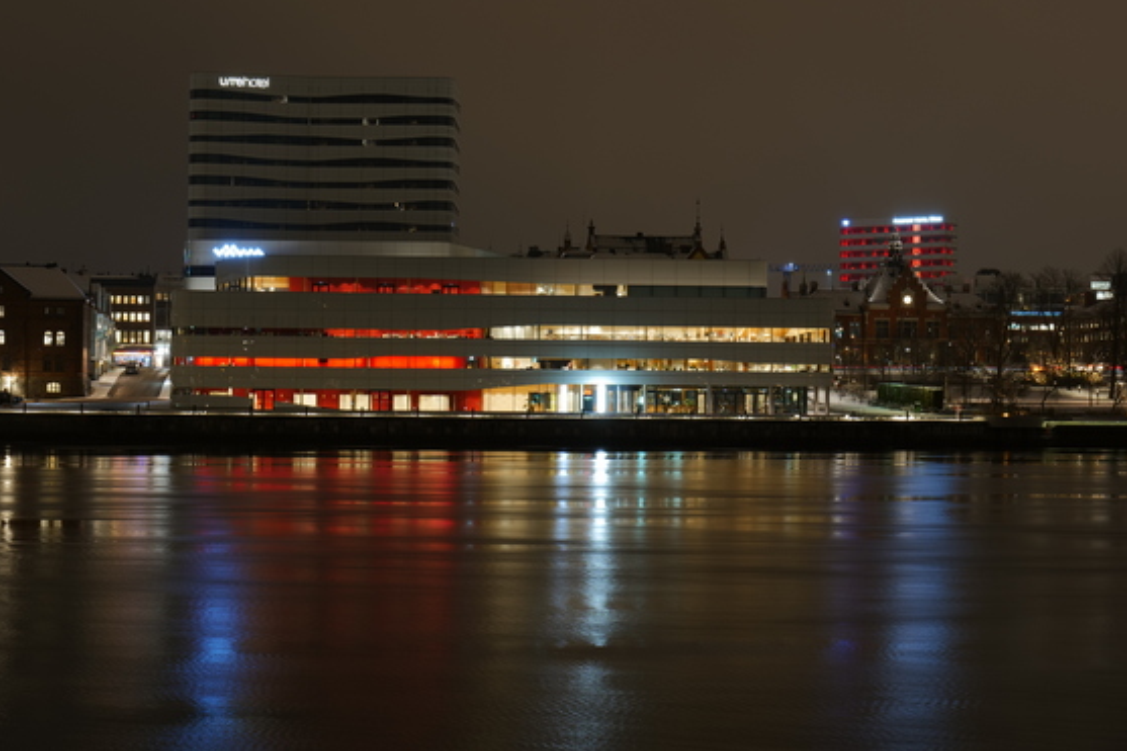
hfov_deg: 29.3
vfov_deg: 19.7
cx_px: 548
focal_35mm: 69
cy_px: 321
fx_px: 2159
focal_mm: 60
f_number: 7.1
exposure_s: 5
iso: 100
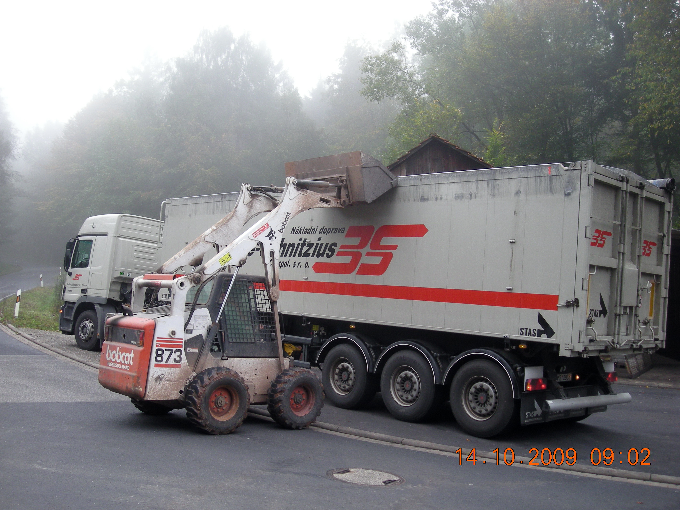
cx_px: 340
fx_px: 688
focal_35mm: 35
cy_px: 255
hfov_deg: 52.6
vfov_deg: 40.7
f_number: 2.8
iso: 95
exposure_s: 1/60.4
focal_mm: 5.7
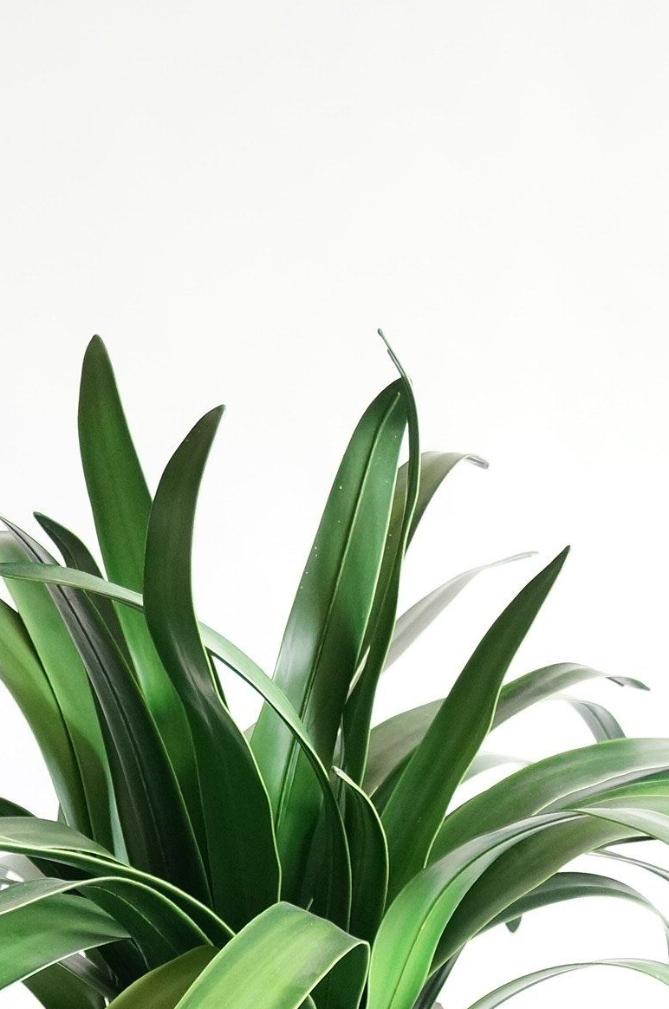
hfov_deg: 16.6
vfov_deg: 23.9
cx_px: 257
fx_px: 2294
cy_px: 979
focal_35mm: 82
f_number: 4.5
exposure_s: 1/60
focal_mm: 26
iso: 1000
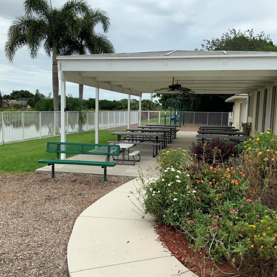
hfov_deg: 47.2
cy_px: 140
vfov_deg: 47.2
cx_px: 142
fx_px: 317
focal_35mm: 35
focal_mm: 3
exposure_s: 1/1168
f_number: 1.8
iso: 16
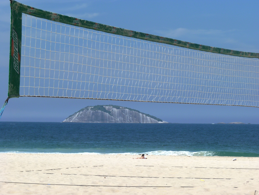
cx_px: 130
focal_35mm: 150
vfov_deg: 9.9
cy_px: 98
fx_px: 1122
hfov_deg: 13.2
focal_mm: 26.7
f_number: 6.3
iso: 80
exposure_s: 1/500
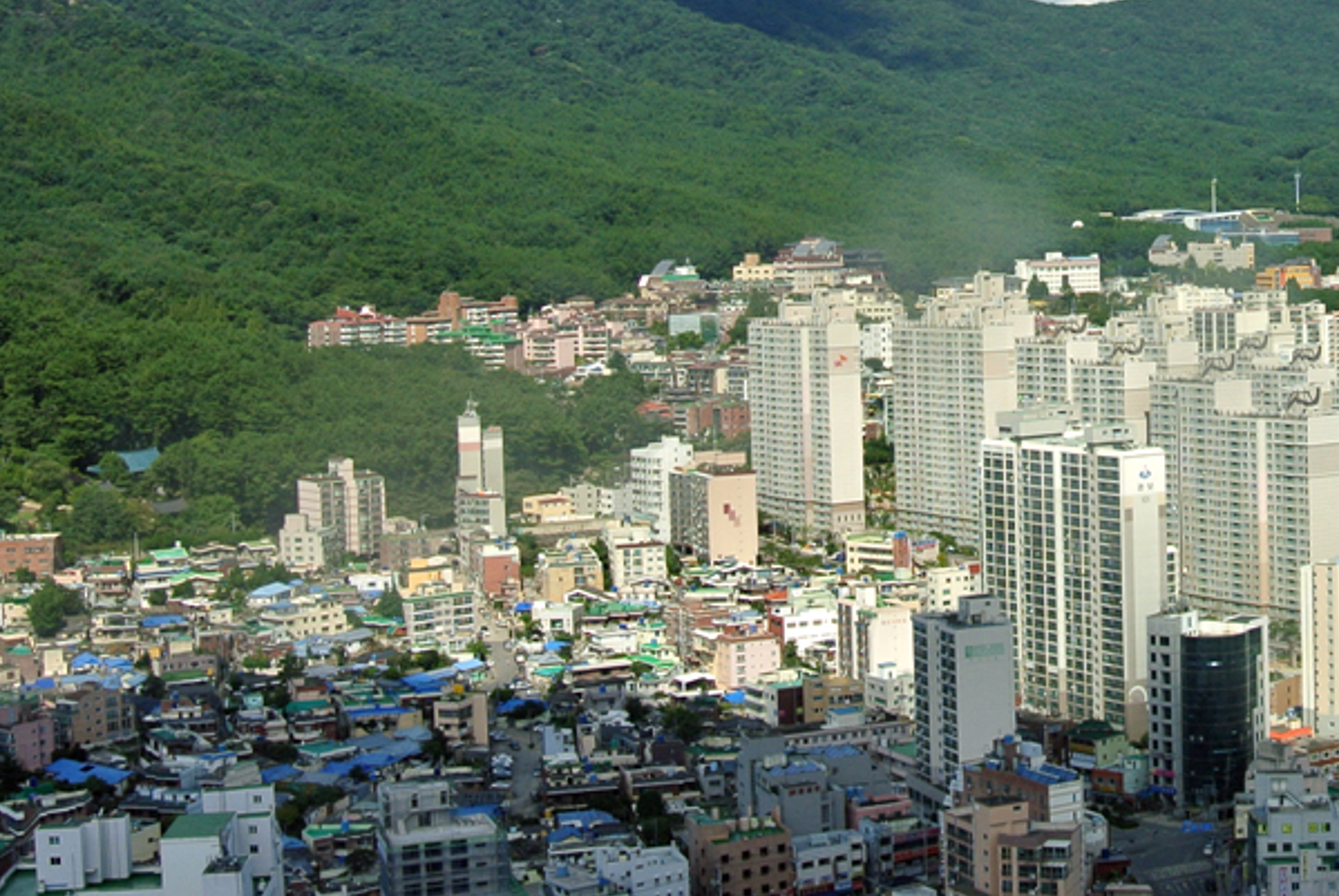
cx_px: 1194
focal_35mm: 62
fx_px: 2309
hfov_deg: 30.9
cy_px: 347
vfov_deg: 21.9
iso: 100
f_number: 4.5
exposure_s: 1/640
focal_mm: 11
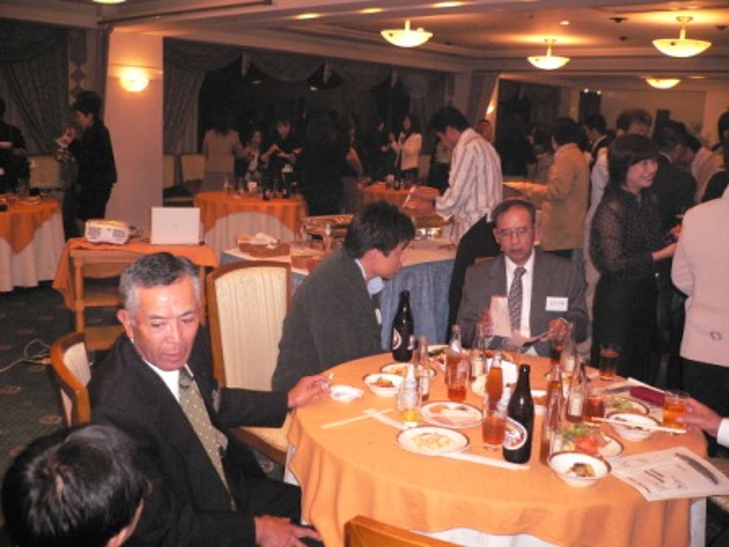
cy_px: 274
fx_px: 737
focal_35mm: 35
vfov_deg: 40.7
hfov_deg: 52.6
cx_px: 364
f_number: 2.8
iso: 400
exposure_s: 1/60
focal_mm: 5.8
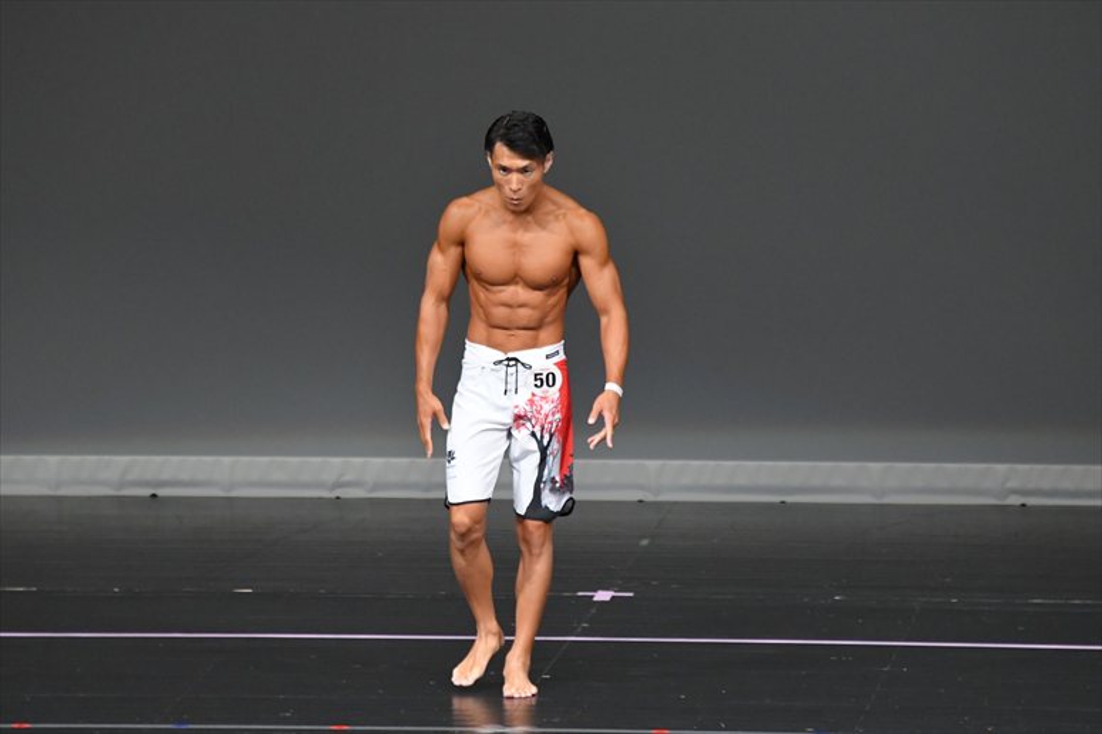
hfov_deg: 6.0
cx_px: 551
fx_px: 10556
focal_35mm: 345
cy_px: 367
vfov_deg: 4.0
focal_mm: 230
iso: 4000
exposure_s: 1/400
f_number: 5.6
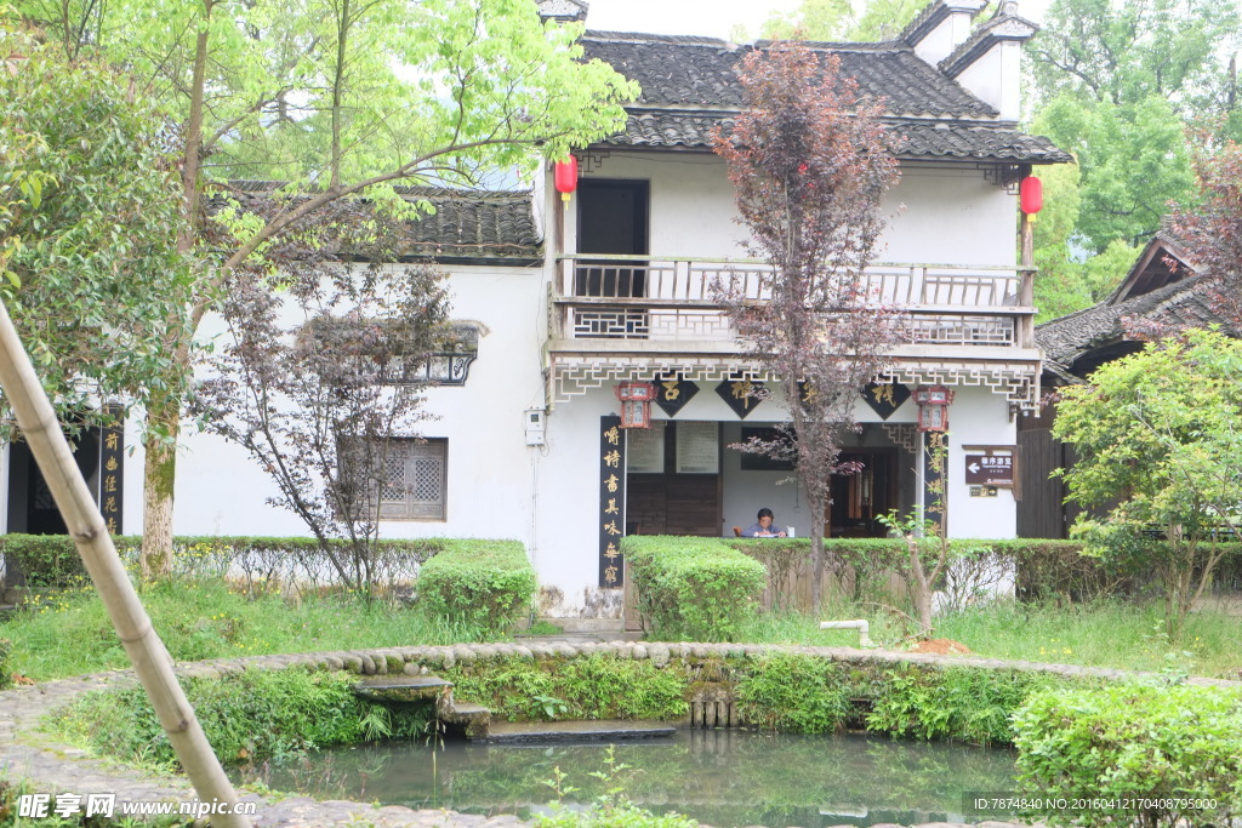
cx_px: 621
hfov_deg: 41.9
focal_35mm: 47
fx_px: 1622
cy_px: 414
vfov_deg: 28.7
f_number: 5
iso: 400
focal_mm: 31
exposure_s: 1/30
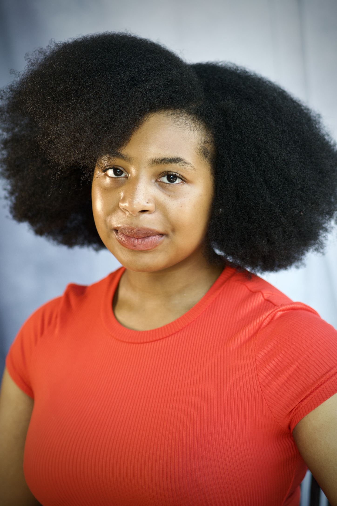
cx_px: 168
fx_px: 1790
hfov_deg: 10.8
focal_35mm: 128
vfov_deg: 16.1
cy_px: 253
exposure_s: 1/250
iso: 400
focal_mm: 85
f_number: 2.2
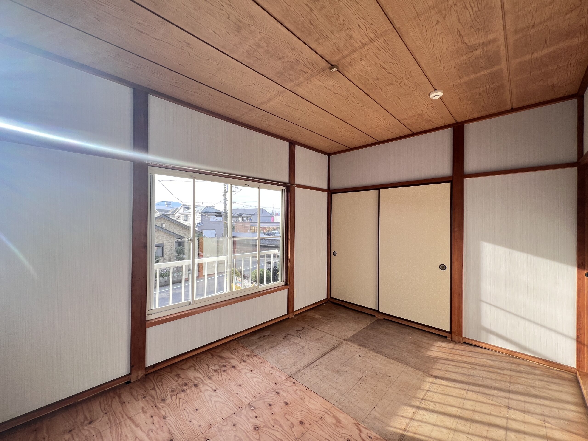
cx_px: 294
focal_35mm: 13
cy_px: 220
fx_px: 221
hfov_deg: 106.2
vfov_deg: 89.9
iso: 50
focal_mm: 1.57
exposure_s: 1/99
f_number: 1.8
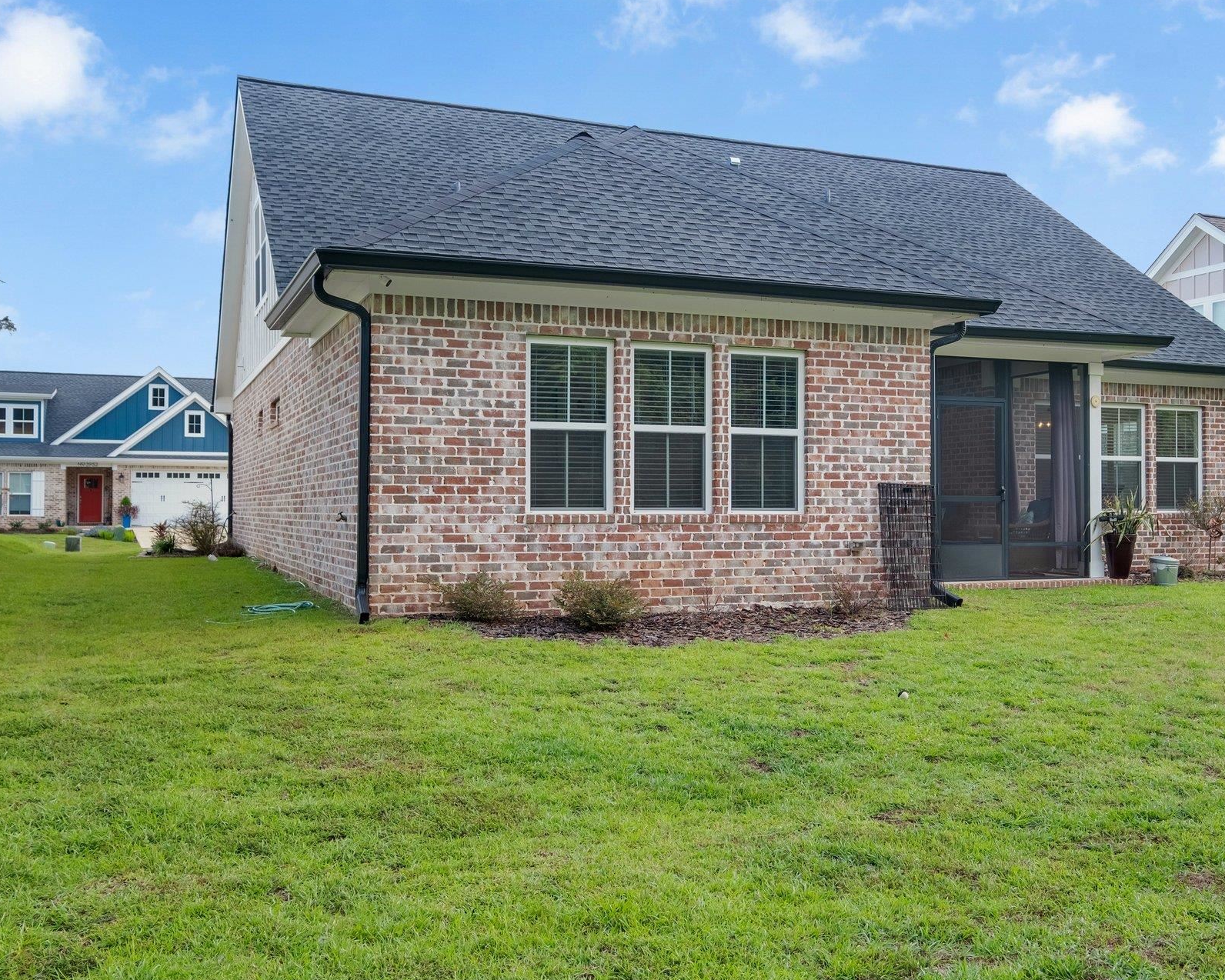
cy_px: 503
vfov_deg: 42.2
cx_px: 710
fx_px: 1269
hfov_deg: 51.3
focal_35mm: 35
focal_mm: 19.1
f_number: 8
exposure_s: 1/120
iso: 250
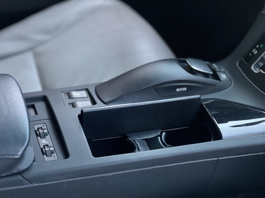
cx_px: 132
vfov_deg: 19.1
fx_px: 589
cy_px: 99
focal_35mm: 77
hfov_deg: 25.3
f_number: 2.8
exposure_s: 1/121
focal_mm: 9
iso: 200
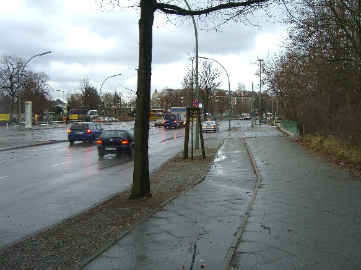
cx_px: 180
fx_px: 396
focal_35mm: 38
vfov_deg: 37.7
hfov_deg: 49.0
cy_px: 135
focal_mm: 7.9
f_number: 2.8
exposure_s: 1/60
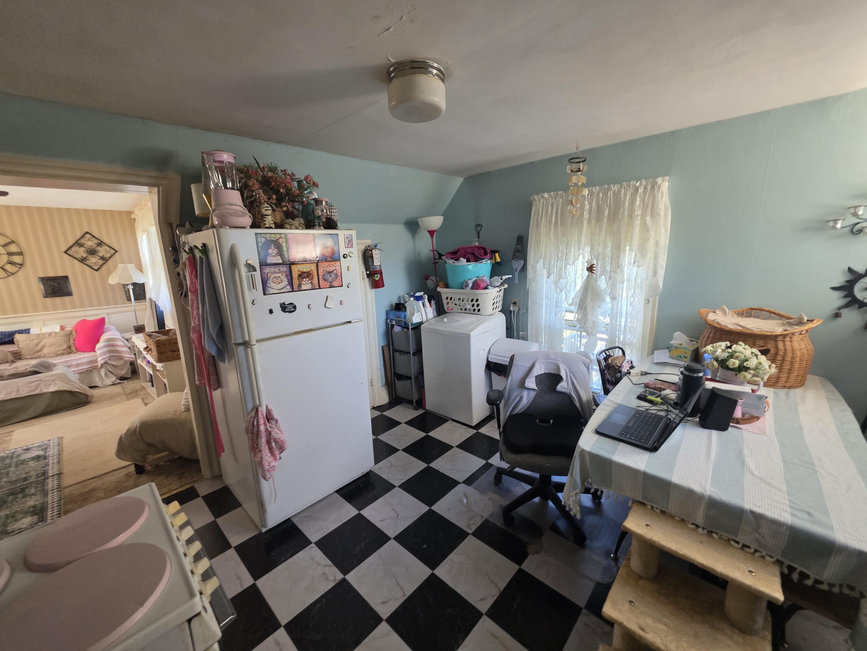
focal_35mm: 13
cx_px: 434
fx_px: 326
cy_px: 326
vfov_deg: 89.9
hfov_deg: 106.2
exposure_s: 1/60
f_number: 1.9
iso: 250
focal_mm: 2.2
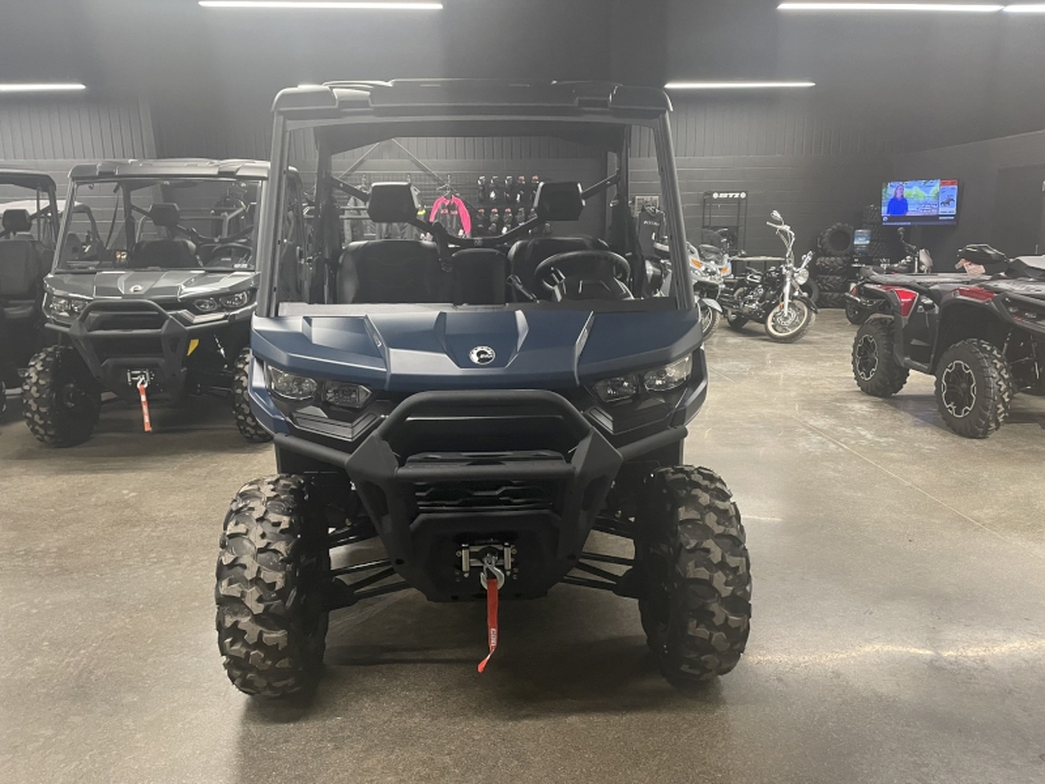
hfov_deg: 67.3
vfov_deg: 53.1
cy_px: 392
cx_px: 522
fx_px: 785
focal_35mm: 26
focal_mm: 4.2
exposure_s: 1/60
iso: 400
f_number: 1.6
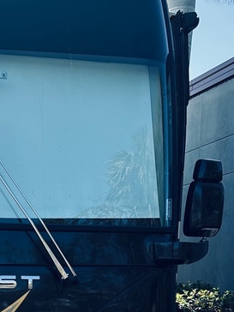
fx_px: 595
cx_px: -24
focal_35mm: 66
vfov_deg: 27.5
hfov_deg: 21.1
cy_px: 321
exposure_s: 1/1241
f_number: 1.78
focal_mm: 6.86
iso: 80
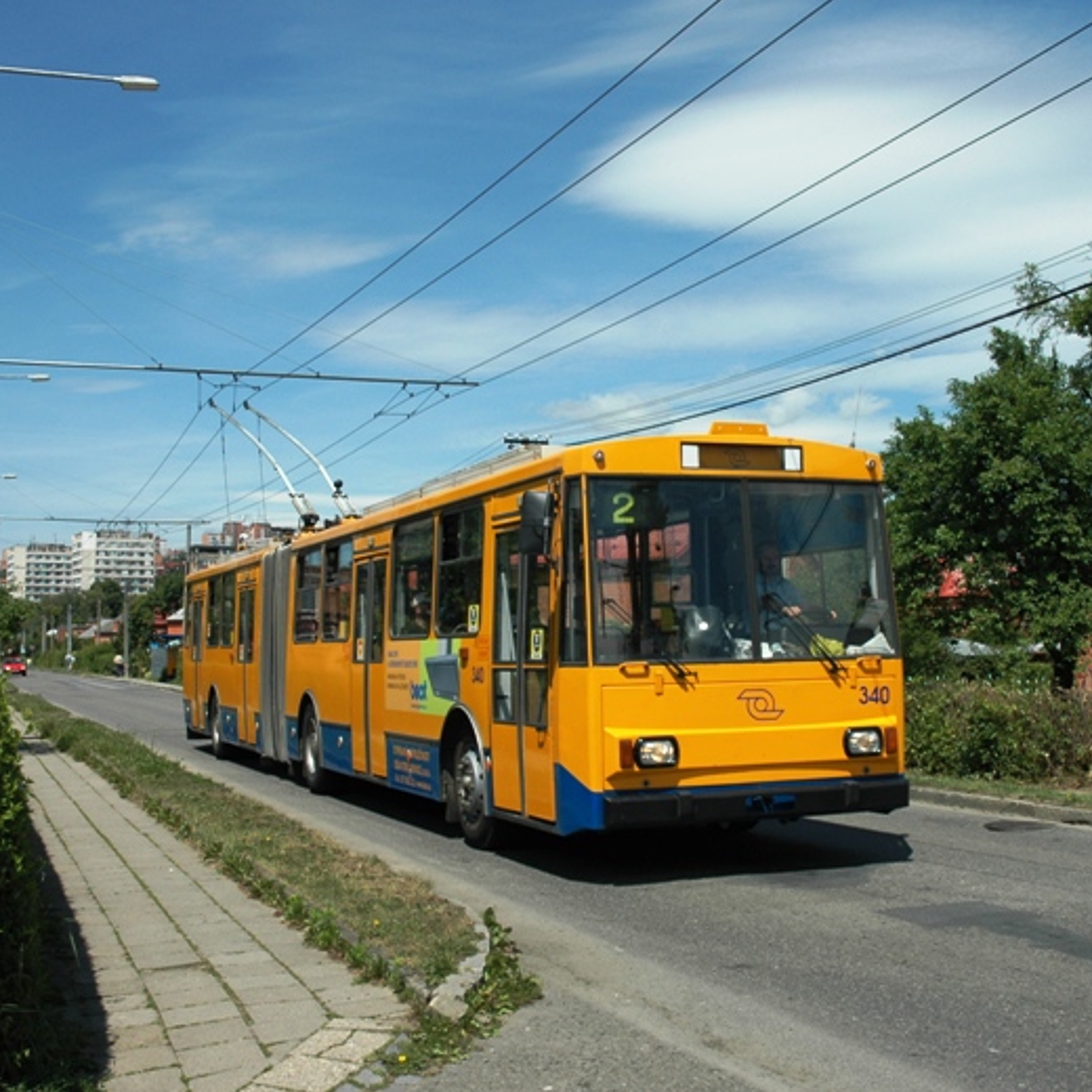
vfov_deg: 36.1
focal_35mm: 47
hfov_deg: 36.0
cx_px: 605
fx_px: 1677
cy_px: 538
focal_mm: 24
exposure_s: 1/1000
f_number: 7.1
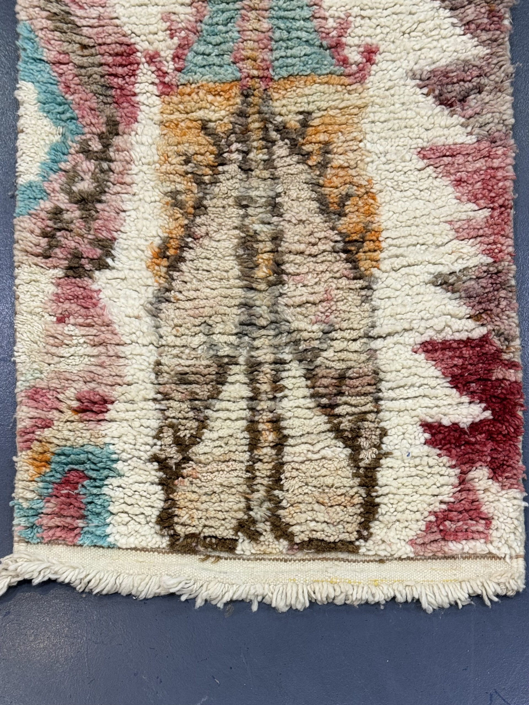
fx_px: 978
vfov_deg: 39.7
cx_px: 264
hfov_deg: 30.3
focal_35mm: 48
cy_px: 352
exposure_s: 1/50
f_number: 1.78
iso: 80
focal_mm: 6.76
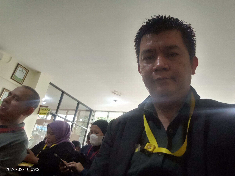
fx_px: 183
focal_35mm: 27
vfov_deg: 51.4
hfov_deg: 65.3
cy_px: 88
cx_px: 118
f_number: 2.2
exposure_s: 1/20
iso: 596
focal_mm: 2.25
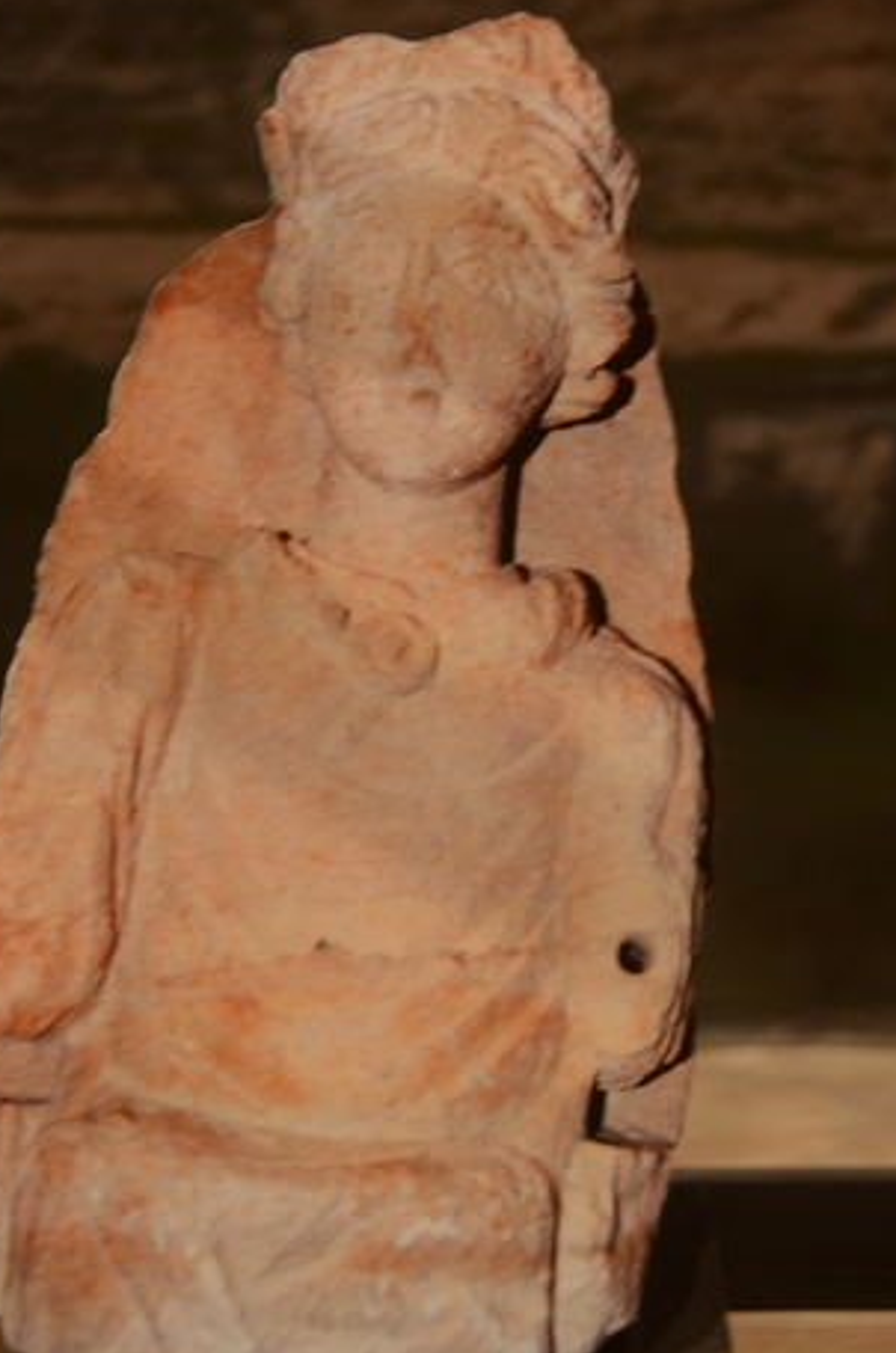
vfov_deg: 15.7
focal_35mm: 131
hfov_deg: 10.4
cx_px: 466
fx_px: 4913
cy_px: 587
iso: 500
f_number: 4.8
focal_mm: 60
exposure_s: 1/8
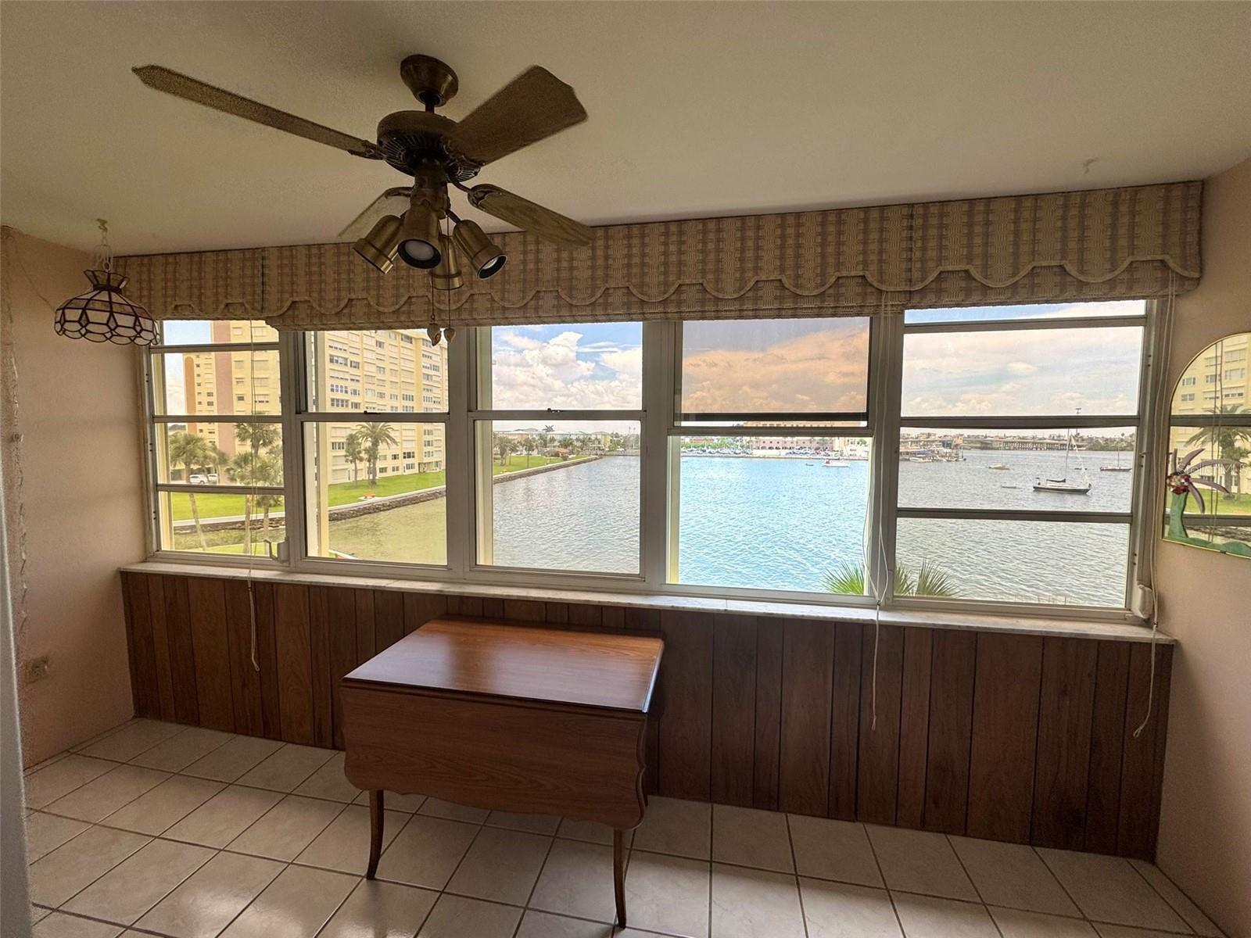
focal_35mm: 14
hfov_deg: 102.1
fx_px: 506
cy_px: 469
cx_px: 626
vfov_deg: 85.7
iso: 40
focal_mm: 2.22
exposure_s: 1/578
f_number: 2.2
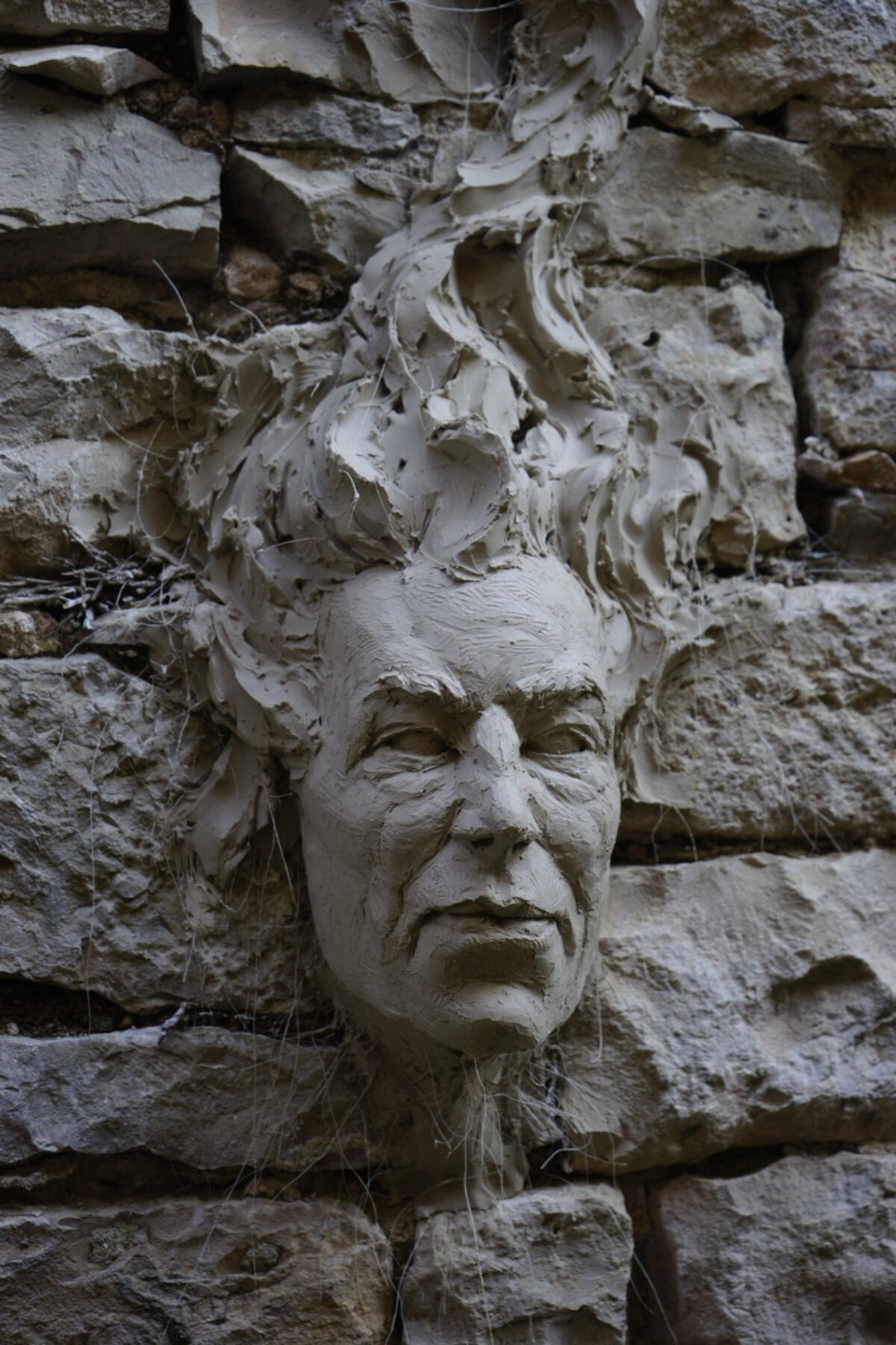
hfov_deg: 19.5
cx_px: 448
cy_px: 672
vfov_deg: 28.8
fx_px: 2613
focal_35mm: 70
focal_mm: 70
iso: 400
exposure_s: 1/100
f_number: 5.6
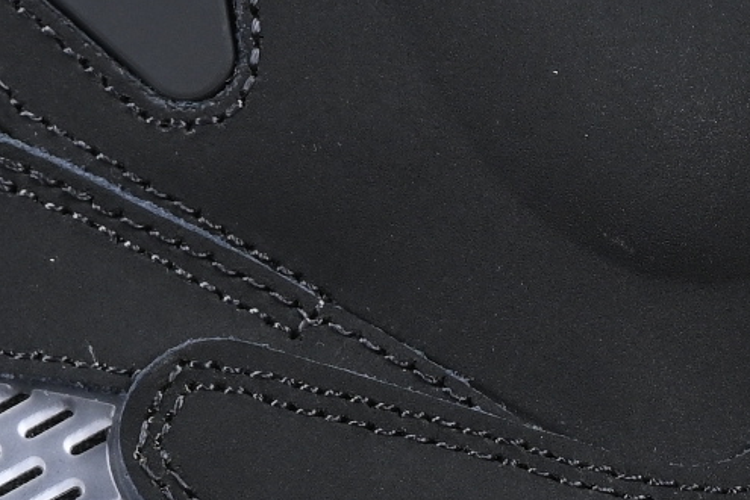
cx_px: -321
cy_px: 394
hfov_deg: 4.9
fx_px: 8791
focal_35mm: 422
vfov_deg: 3.3
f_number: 6.3
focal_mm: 50
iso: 160
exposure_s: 1/60
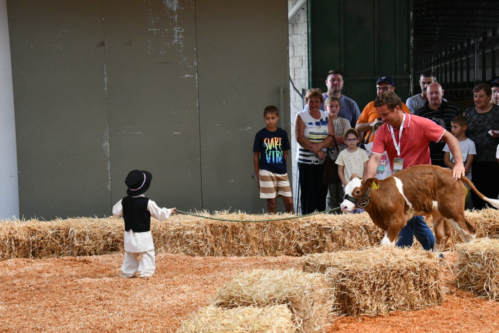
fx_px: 1206
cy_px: 166
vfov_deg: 15.7
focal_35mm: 87
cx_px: 250
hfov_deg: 23.4
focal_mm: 58
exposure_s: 1/320
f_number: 9
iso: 3200
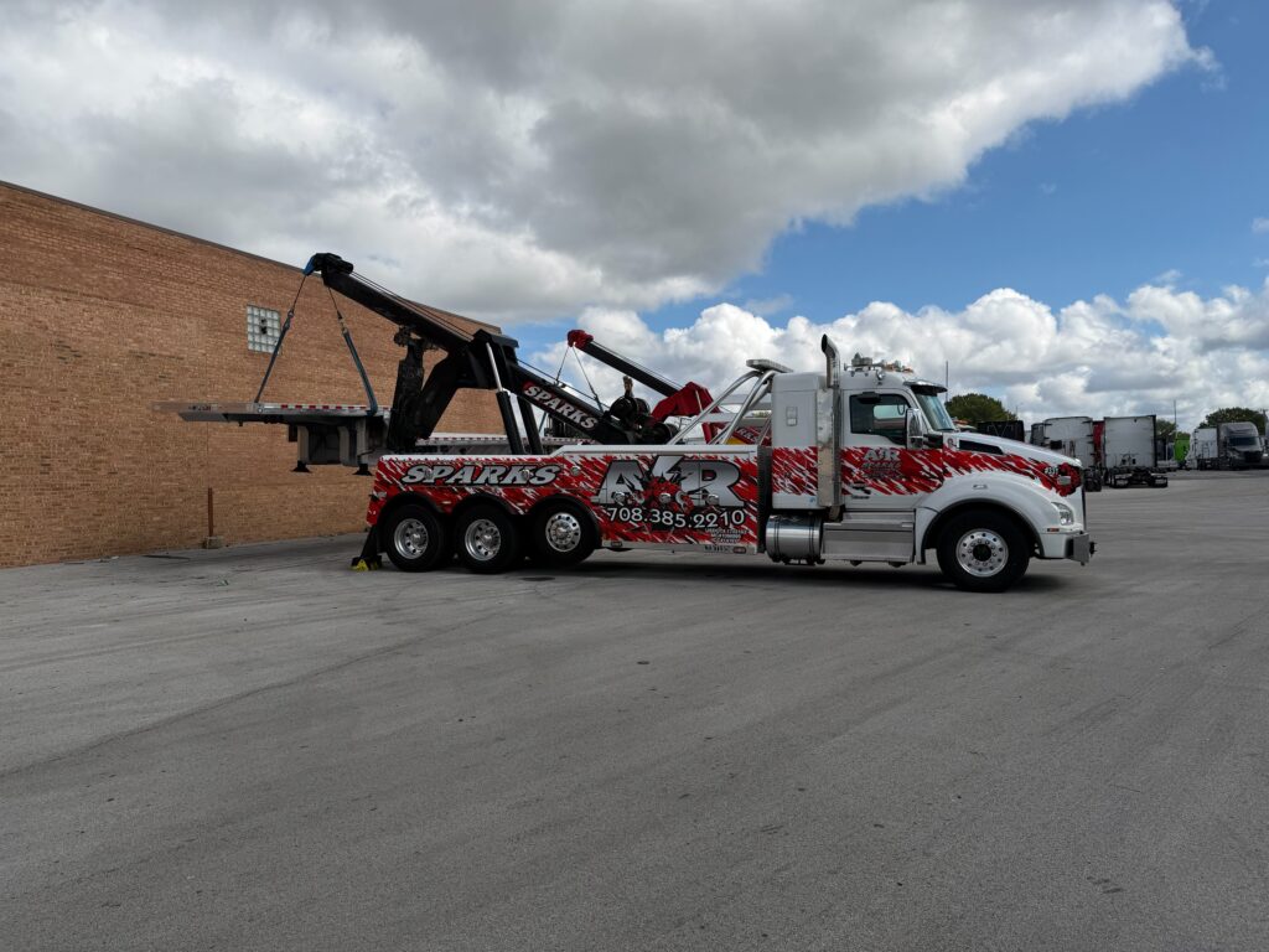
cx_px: 634
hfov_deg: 71.6
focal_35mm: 24
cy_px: 476
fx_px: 880
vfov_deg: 56.8
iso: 80
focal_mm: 6.76
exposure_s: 1/7353
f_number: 1.78
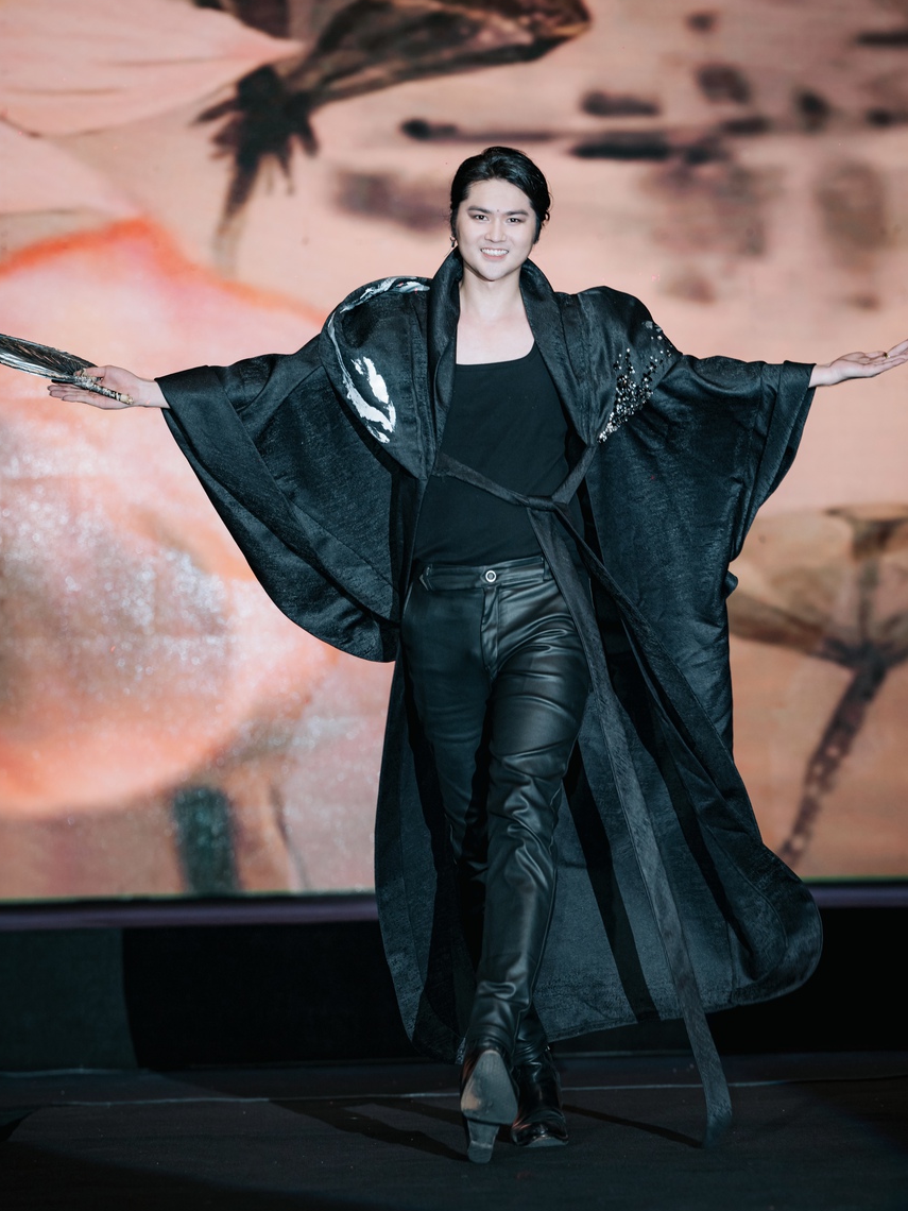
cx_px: 453
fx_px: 6925
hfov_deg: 7.5
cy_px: 654
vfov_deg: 10.0
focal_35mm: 198
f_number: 4.5
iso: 320
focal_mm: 182
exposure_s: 1/250
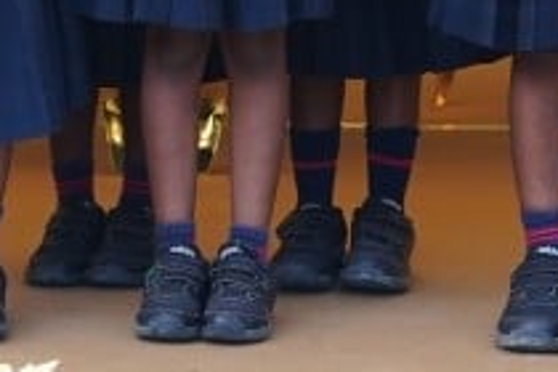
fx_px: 2573
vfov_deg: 7.9
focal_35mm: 166
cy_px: -400
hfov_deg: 12.4
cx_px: 340
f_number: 6.3
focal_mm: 34
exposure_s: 1/250
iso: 500
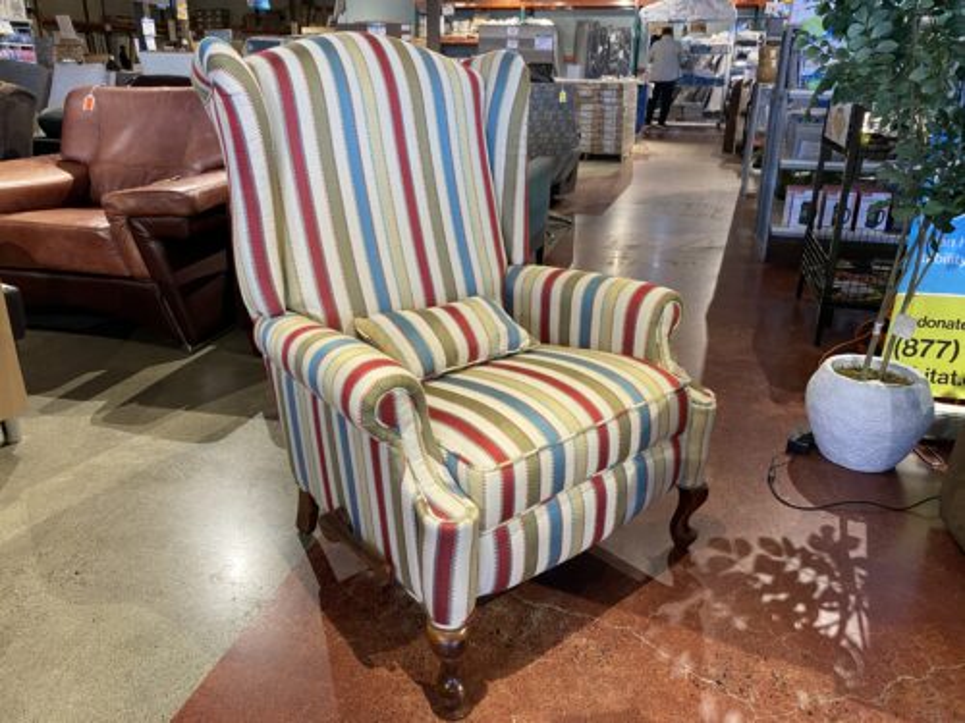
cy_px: 362
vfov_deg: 53.1
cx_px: 482
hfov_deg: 67.3
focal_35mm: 26
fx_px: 725
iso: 160
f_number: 1.8
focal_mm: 4.25
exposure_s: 1/60
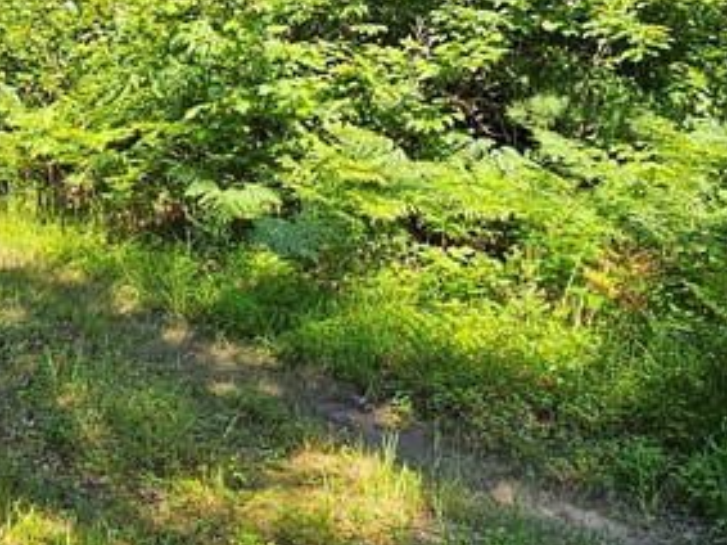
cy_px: 108
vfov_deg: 30.1
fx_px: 987
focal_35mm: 47
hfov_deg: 38.4
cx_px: 113
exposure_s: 1/677
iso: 50
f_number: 2.2
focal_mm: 2.2
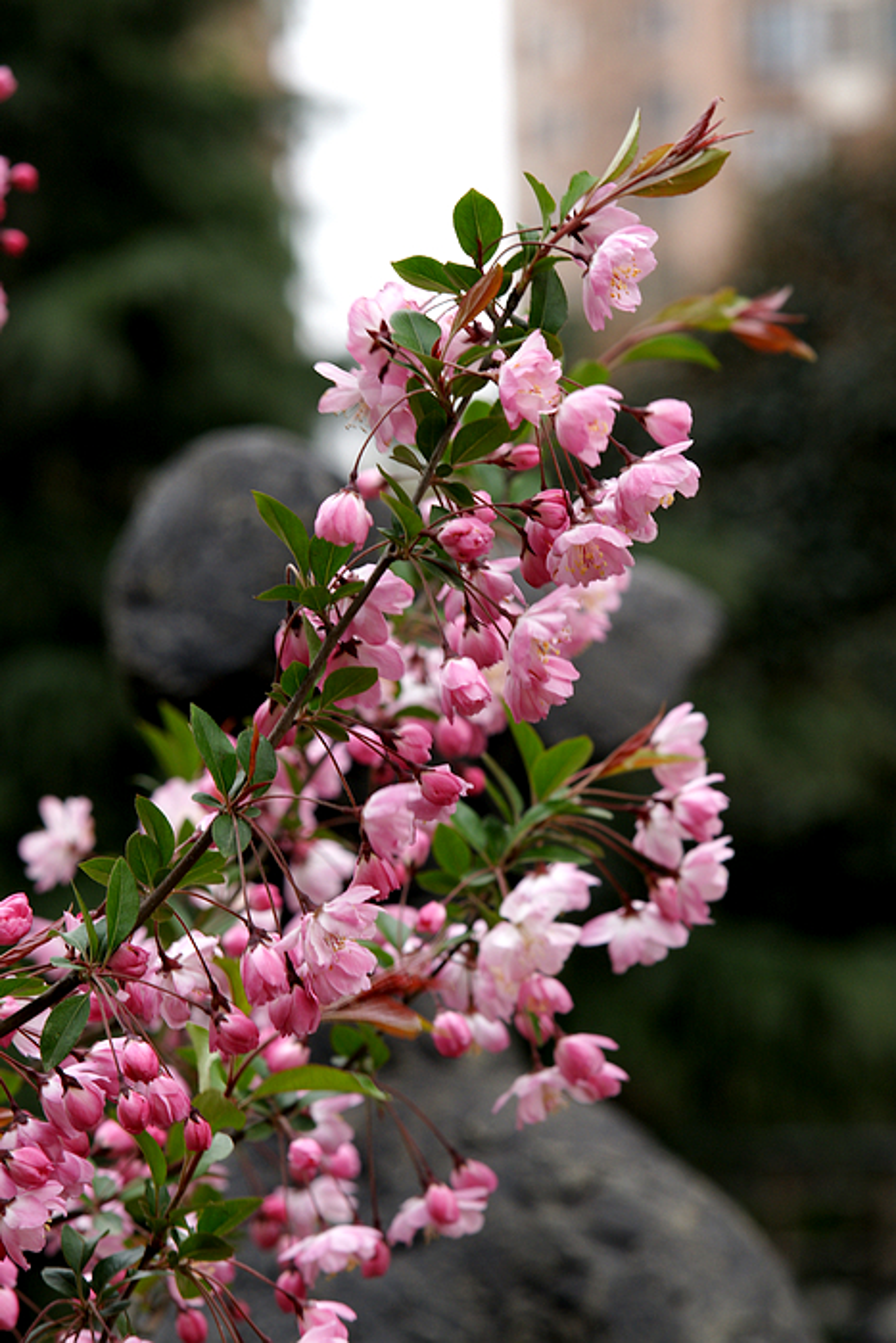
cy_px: 672
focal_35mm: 202
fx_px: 7556
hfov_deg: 6.8
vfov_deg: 10.2
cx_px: 448
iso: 100
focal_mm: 135
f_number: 8
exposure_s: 1/40
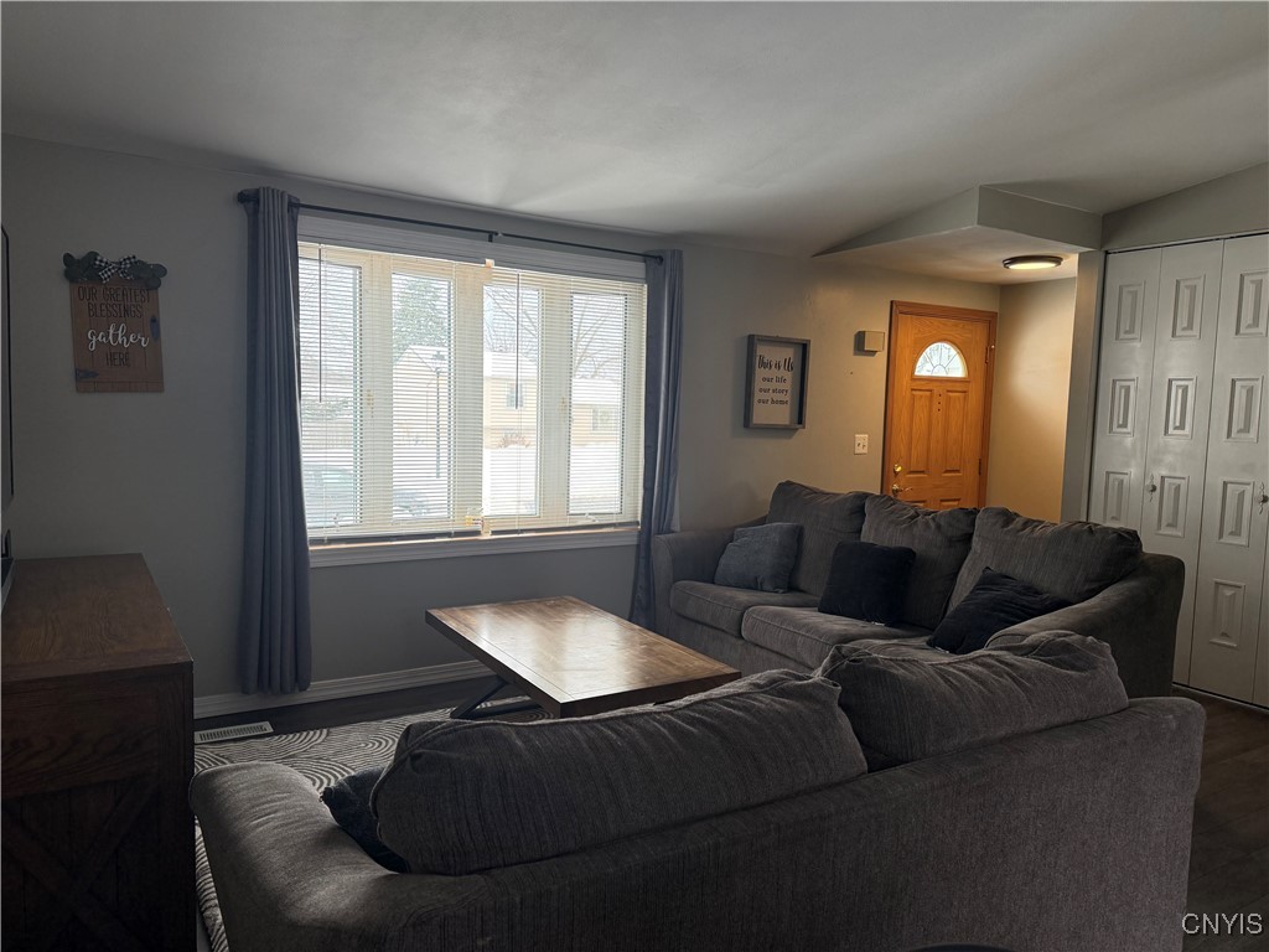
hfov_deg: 71.6
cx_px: 634
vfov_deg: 56.8
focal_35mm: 24
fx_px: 880
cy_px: 476
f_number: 1.78
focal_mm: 6.76
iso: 200
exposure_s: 1/188
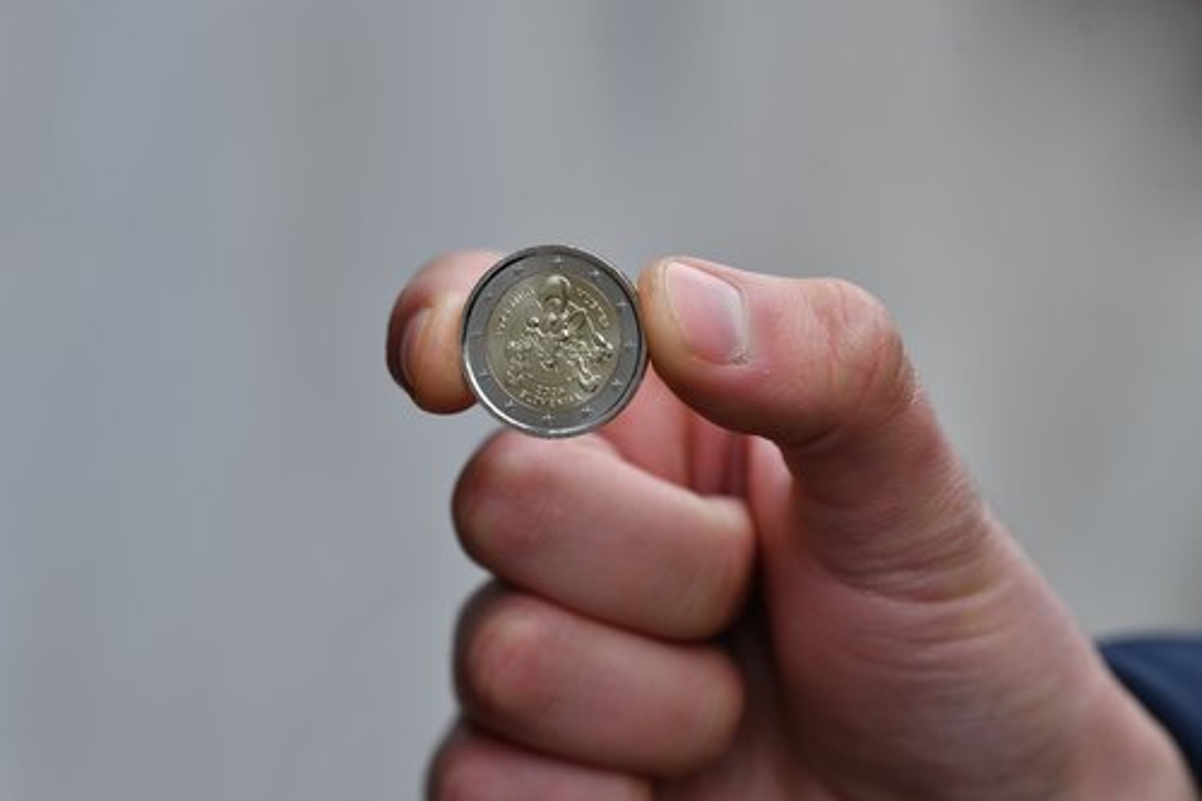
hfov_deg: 10.3
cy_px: 400
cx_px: 601
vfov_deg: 6.9
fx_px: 6675
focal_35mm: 200
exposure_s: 1/250
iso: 400
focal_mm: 200
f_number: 6.3
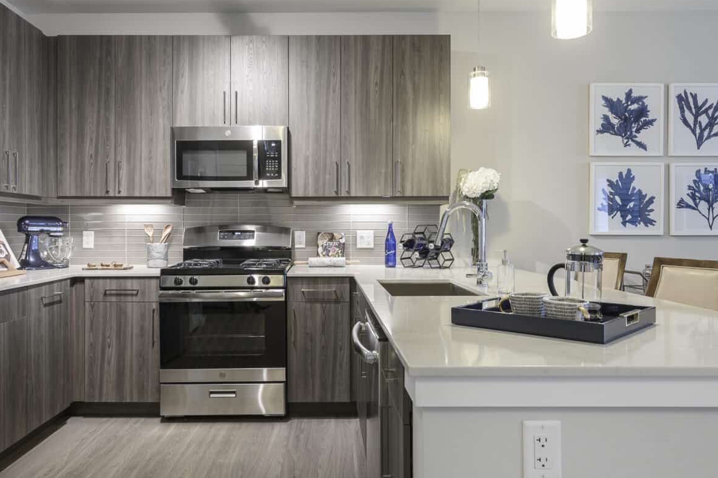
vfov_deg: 46.3
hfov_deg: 65.4
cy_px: 228
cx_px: 331
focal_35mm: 28
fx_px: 558
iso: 100
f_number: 7.1
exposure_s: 1/1.25
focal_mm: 16
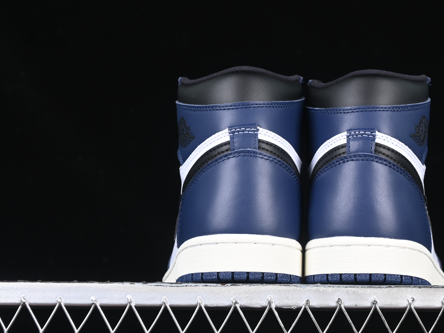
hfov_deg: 19.2
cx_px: 309
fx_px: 1308
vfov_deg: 14.5
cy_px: 155
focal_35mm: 102
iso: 160
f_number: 6.3
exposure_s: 1/60
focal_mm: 50
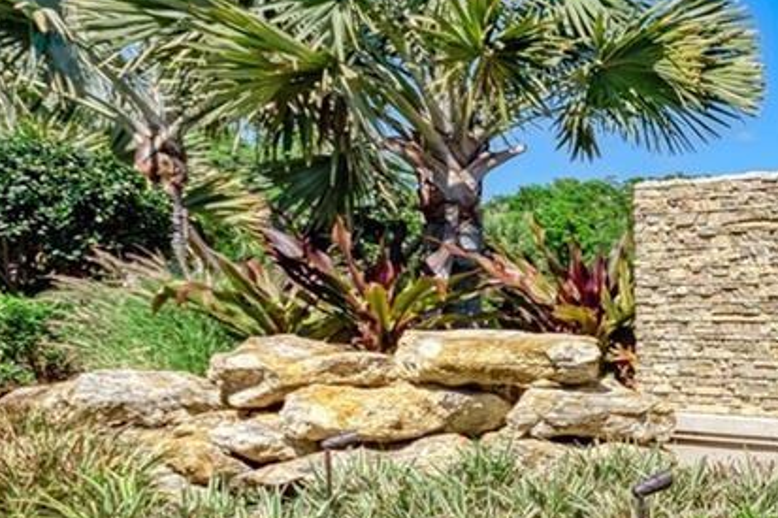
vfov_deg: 21.7
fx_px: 1339
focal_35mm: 62
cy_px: 374
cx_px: 1394
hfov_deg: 21.4
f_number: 7.1
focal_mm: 16
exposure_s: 1/1600
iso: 100
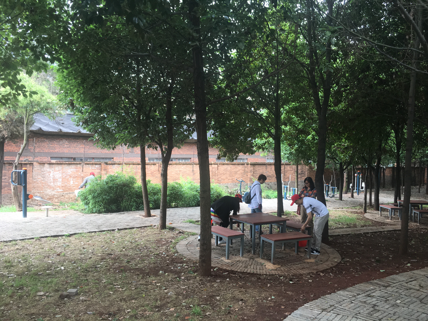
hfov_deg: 61.7
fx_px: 359
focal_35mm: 29
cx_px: 214
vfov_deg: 48.2
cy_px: 160
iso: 40
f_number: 2.2
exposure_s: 1/100
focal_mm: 4.15
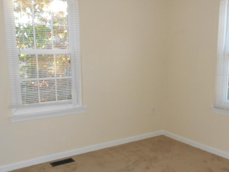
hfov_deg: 46.6
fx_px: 265
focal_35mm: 40
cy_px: 106
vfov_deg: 35.8
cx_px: 135
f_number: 3.4
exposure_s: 1/25
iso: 250
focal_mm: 5.1
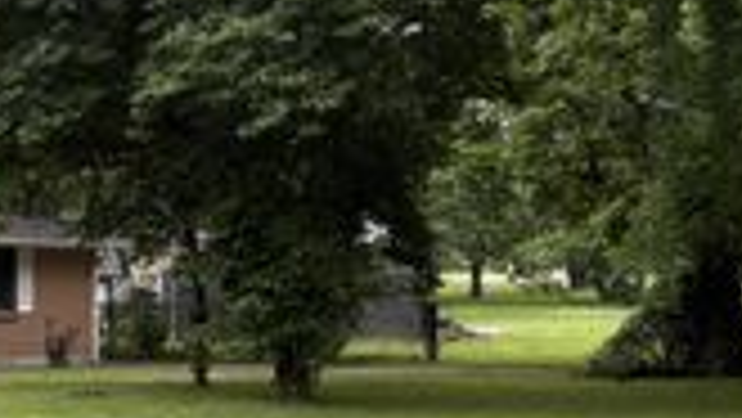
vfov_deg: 14.0
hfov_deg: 22.1
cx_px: -234
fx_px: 1693
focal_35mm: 86
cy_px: 339
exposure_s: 1/157
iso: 80
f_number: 1.6
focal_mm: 5.96
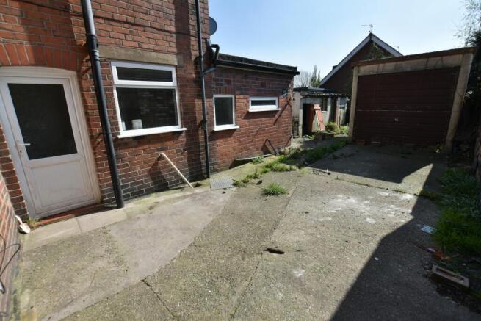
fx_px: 200
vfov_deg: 77.4
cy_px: 160
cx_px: 240
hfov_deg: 100.4
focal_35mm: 15
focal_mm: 10
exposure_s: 1/200
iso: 100
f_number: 7.1
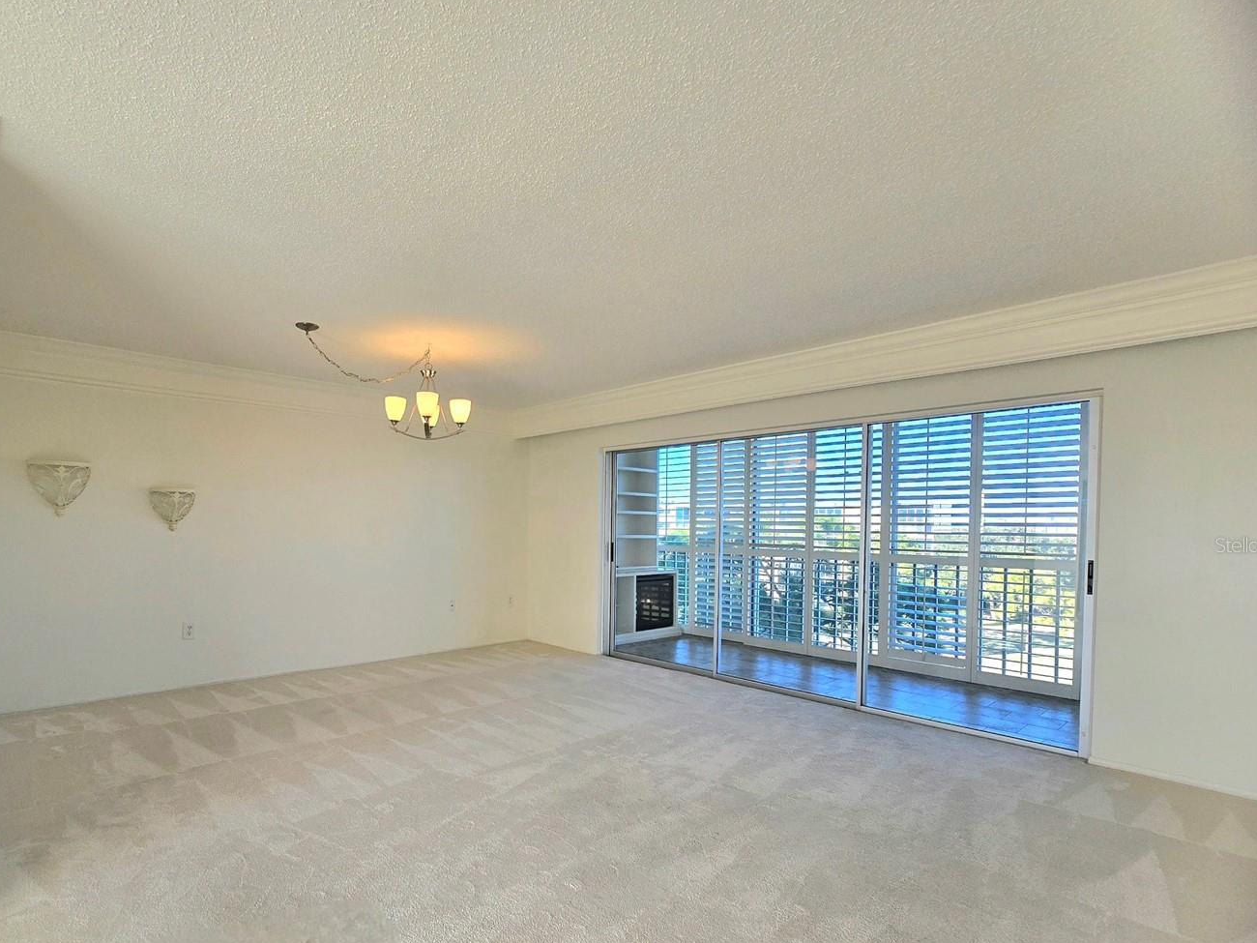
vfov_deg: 77.6
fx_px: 581
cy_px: 545
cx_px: 533
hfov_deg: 93.8
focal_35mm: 16
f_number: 2.2
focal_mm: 2.2
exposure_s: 1/250
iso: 50
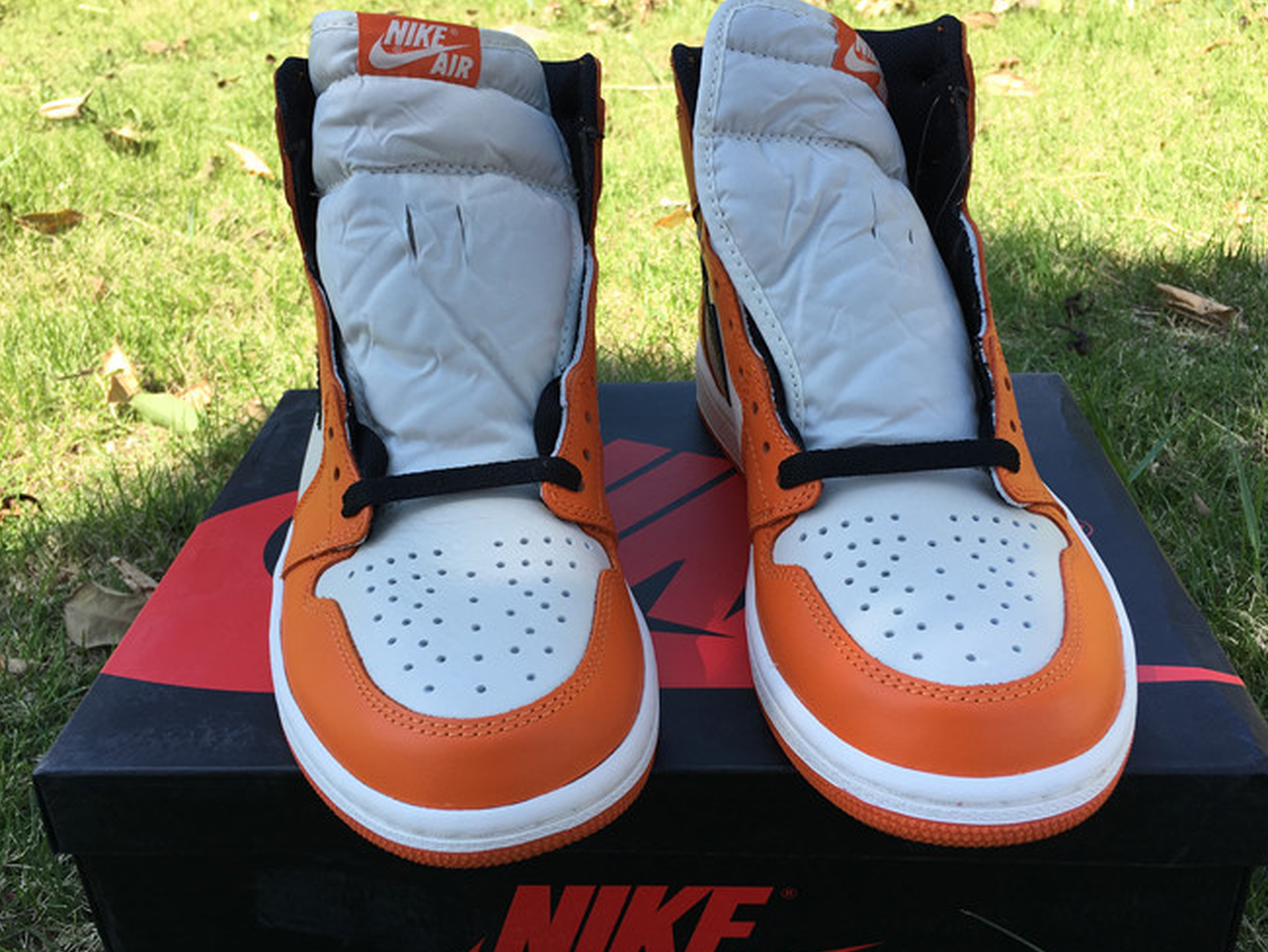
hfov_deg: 55.3
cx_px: 624
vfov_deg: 42.9
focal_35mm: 33
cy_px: 442
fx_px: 1209
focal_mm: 4.15
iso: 25
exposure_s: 1/538
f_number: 2.2
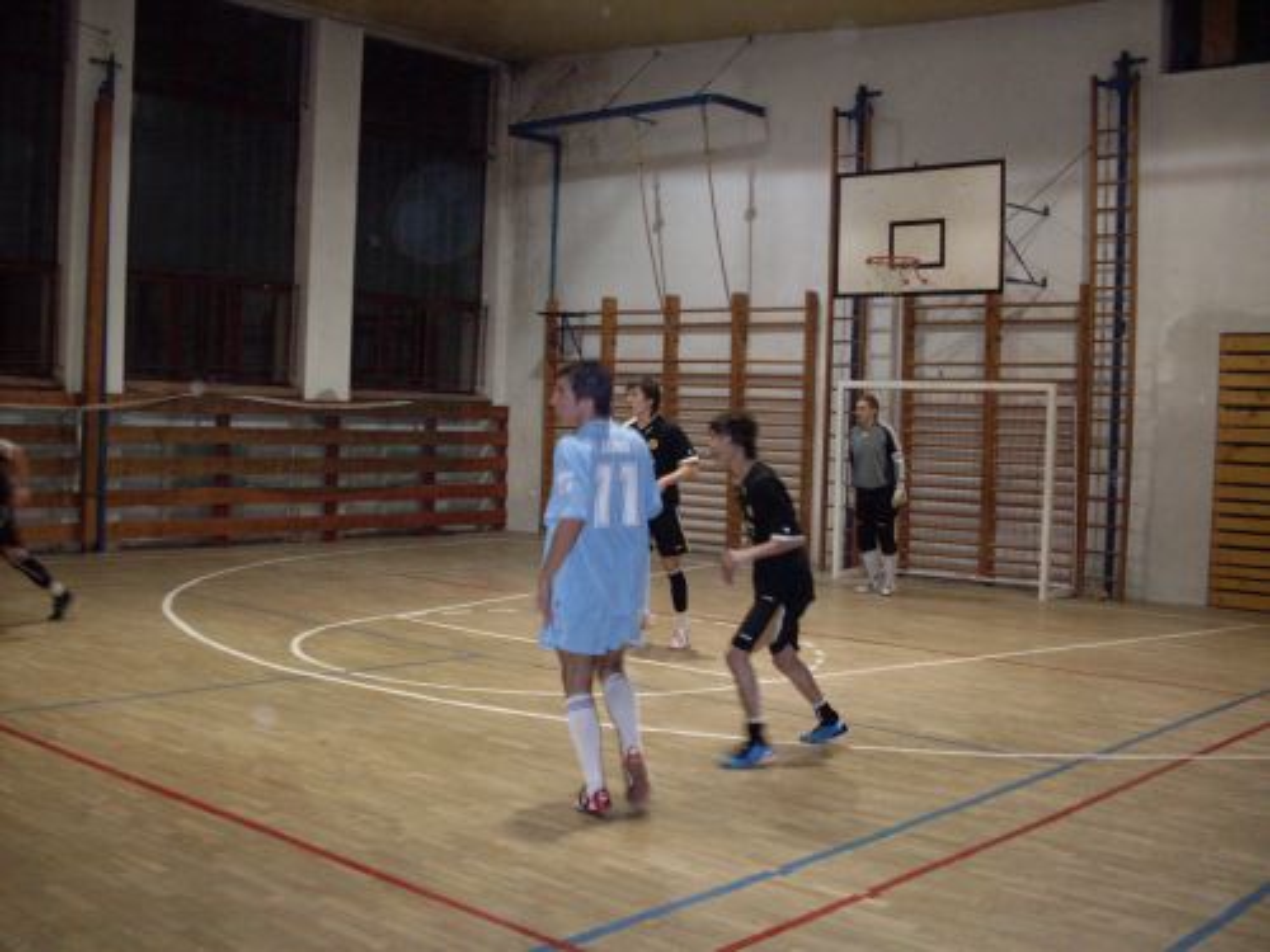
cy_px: 476
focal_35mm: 38
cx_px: 635
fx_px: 1394
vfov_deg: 37.7
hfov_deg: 49.0
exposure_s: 1/45
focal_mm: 6.3
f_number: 2.8
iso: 240
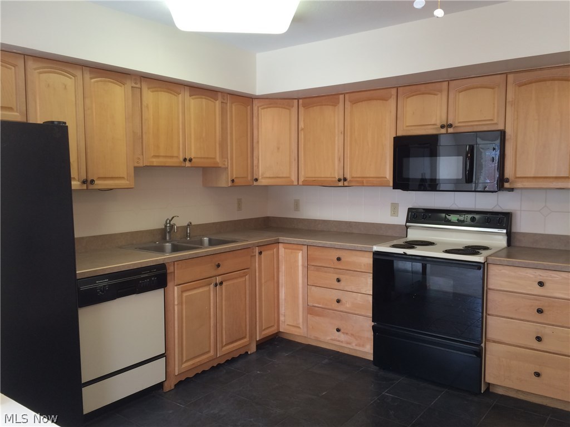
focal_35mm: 29
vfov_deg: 48.2
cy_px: 214
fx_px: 478
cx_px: 285
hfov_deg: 61.7
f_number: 2.2
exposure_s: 1/30
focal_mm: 4.15
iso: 50
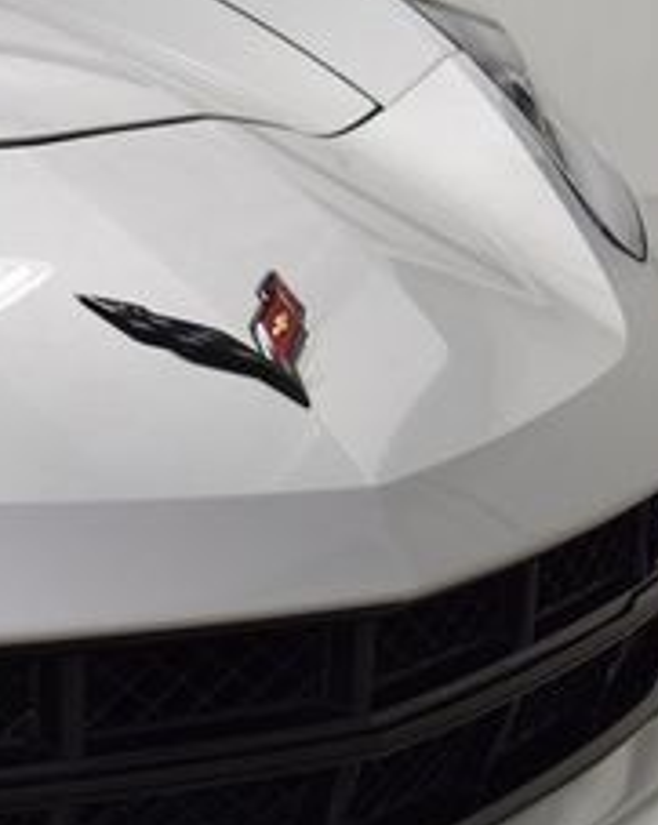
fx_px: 3488
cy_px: 631
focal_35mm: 143
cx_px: -338
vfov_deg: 13.4
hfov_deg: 10.4
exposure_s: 1/25
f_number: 7.1
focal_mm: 36
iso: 400
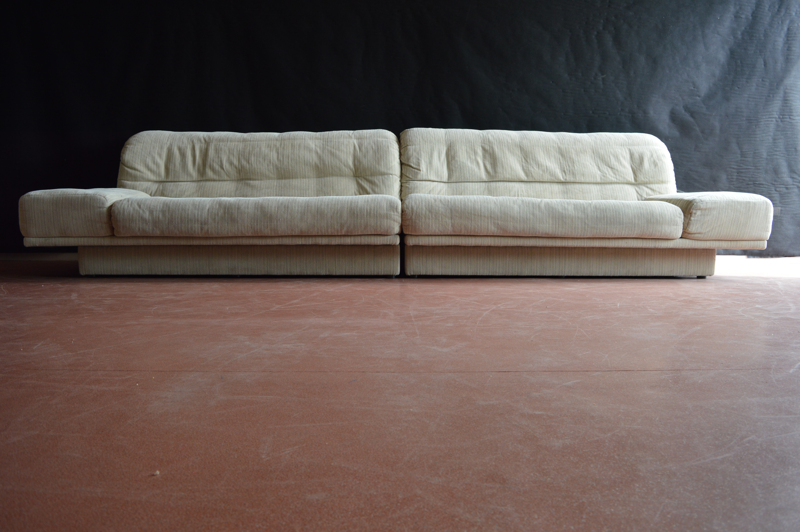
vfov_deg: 47.8
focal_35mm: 27
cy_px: 266
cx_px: 400
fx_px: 599
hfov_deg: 67.4
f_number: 5
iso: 400
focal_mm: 18
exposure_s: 1/100
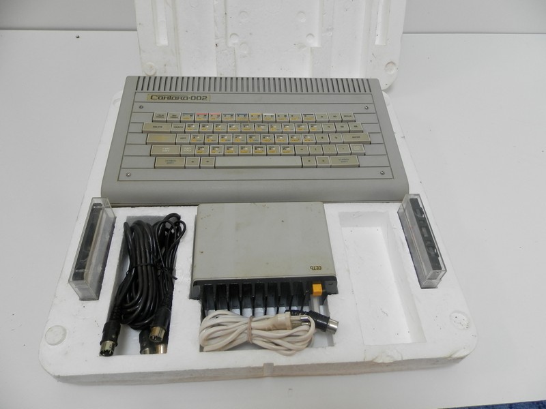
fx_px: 394
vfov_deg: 54.9
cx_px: 273
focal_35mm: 25
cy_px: 204
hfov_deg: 69.4
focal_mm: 4.5
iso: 100
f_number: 3.1
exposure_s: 1/30
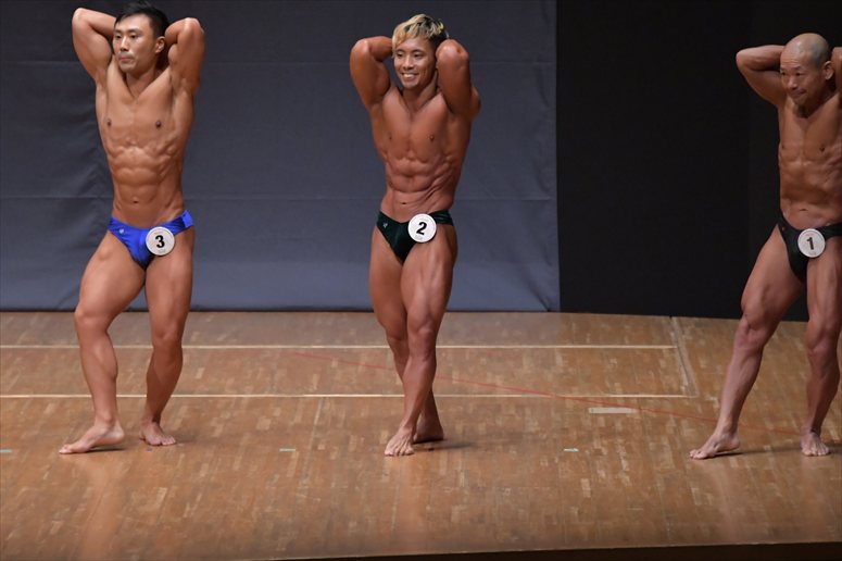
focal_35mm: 270
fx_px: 6312
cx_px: 421
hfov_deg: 7.6
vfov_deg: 5.1
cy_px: 280
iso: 6400
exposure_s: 1/400
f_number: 5.6
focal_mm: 180
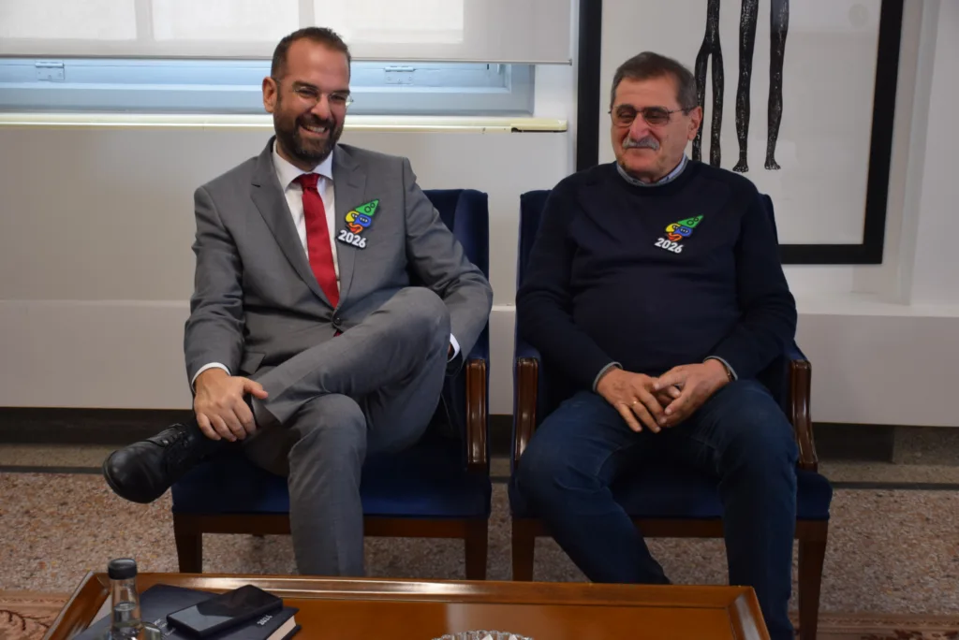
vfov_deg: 26.5
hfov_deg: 38.9
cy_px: 320
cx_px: 480
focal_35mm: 51
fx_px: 1359
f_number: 4.2
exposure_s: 1/60
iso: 800
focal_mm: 34
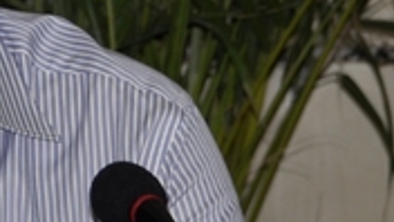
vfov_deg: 2.4
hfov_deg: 4.2
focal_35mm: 513
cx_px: -152
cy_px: 91
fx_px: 5359
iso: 200
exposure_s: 1/60
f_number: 5.3
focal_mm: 72
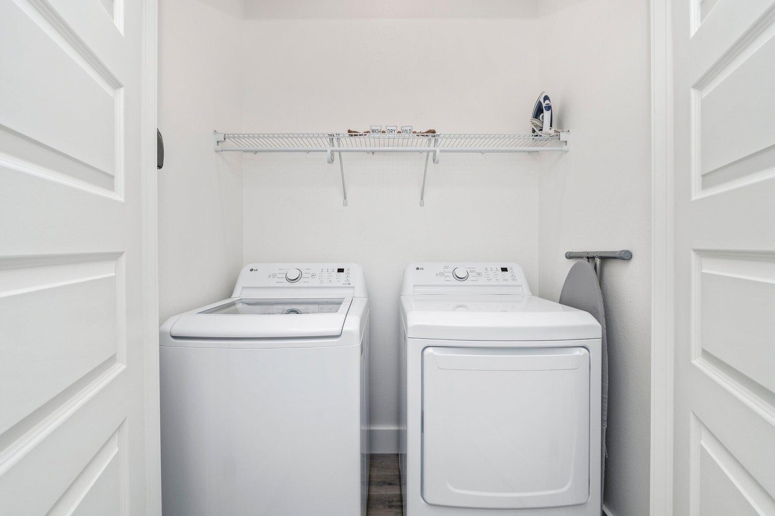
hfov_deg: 104.3
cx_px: 388
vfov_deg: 81.1
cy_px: 258
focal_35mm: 14
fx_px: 301
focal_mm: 14
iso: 100
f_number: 9
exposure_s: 1/60
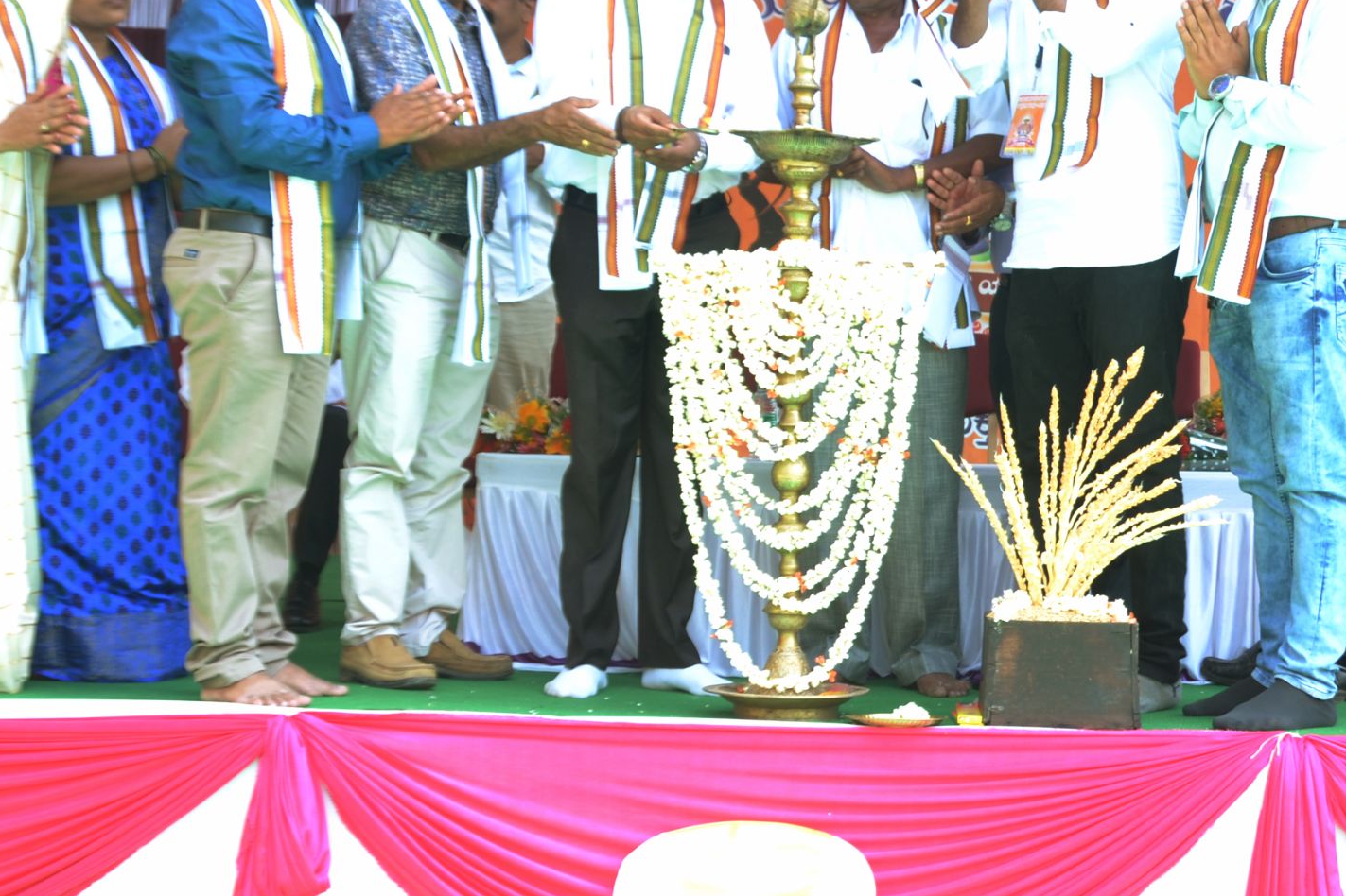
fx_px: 2462
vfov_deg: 20.6
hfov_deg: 30.4
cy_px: 391
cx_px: 845
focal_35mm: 66
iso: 200
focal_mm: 25
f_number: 5.6
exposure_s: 1/100
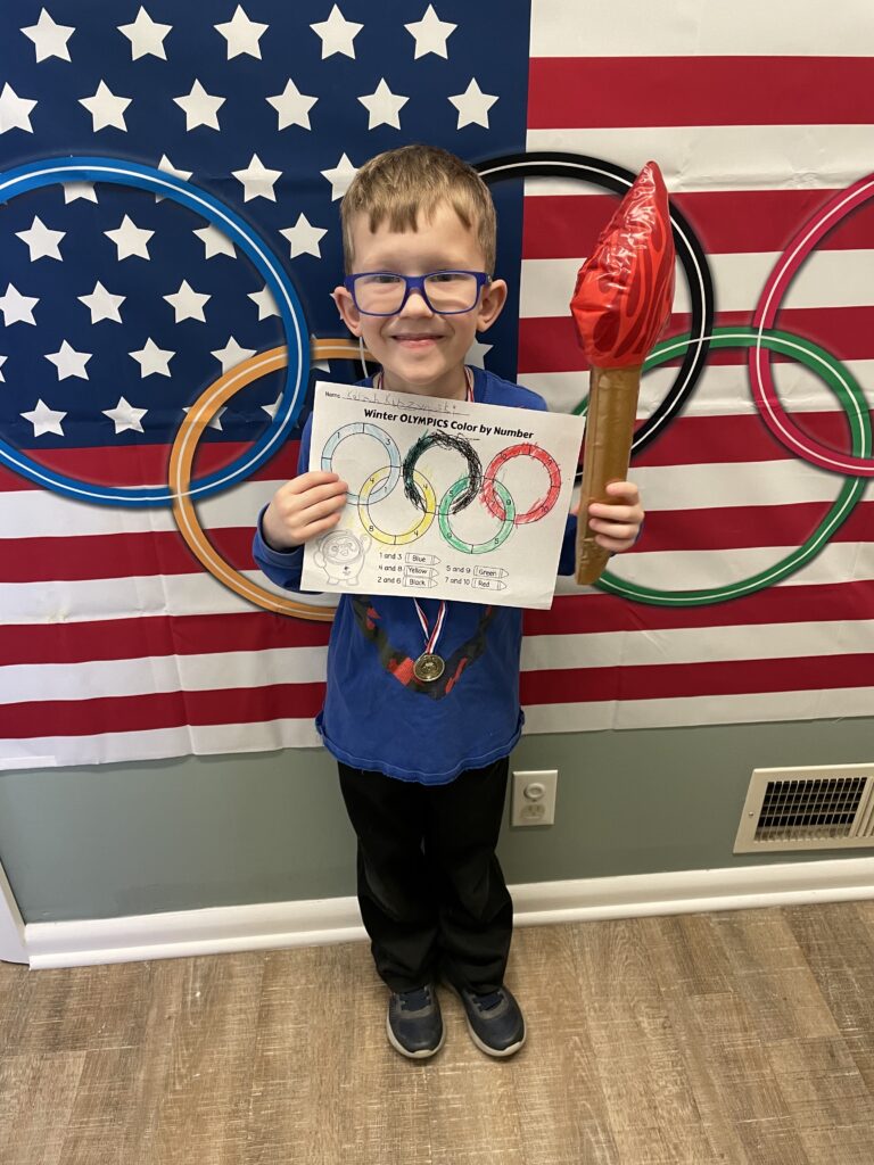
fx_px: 875
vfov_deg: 67.3
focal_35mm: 26
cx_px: 437
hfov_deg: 53.1
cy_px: 582
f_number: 1.6
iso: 160
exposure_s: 1/60
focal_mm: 4.2
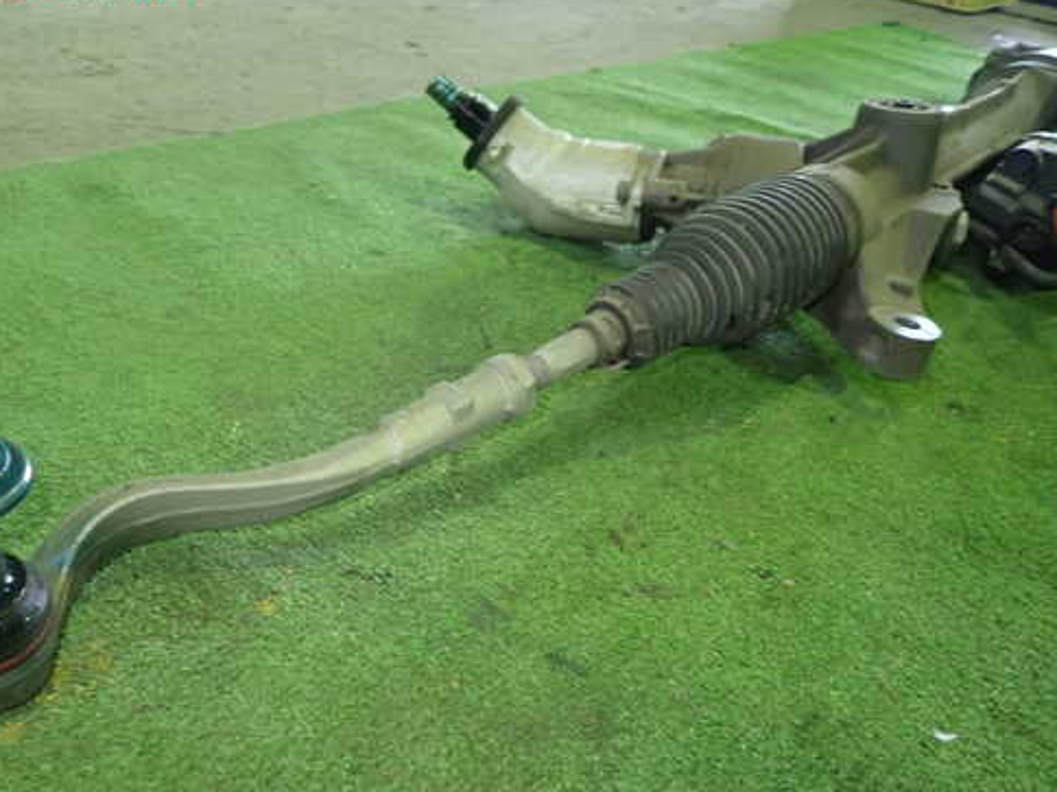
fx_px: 947
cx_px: 437
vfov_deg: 45.3
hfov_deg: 58.0
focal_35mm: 31
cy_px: 445
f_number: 2
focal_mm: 4.5
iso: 500
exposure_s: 1/30
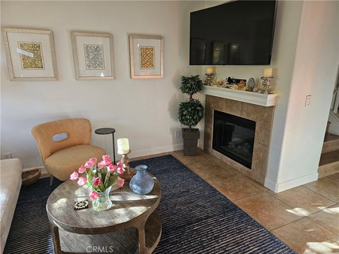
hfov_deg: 73.9
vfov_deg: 58.9
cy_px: 127
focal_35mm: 23
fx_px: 225
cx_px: 170
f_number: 1.7
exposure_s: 1/120
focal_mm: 6.3
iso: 500
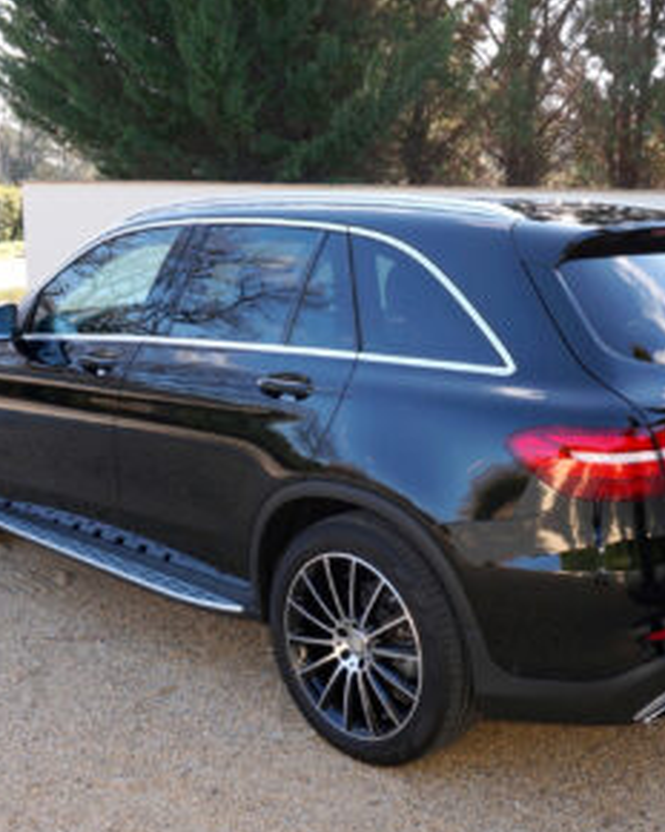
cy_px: 427
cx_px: 378
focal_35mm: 35
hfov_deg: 42.1
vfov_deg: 51.5
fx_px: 861
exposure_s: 1/80
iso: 100
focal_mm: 16
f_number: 6.3
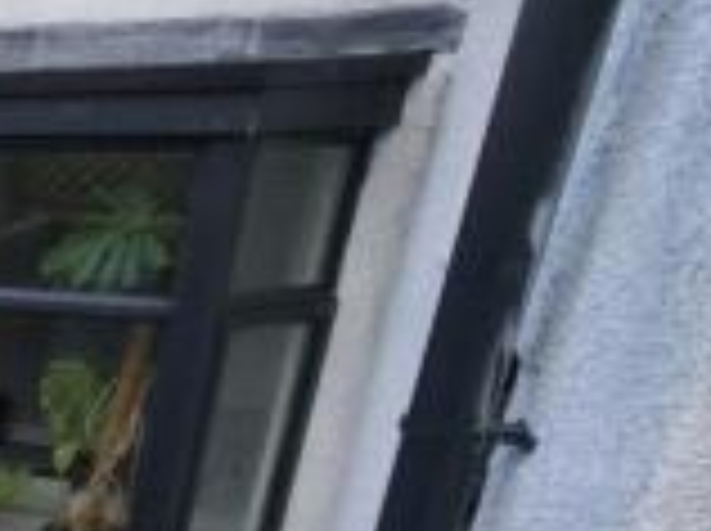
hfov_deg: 26.3
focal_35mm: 48
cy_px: 533
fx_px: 984
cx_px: -403
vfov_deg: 28.3
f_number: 1.9
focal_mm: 2.2
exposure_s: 1/129
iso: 20
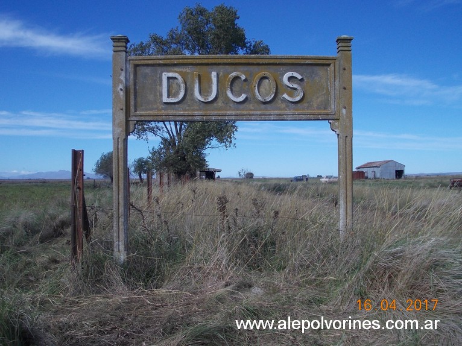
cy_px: 173
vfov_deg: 37.7
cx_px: 231
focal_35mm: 38
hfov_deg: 49.0
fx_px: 507
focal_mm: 5.3
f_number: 6.2
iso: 80
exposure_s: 1/320
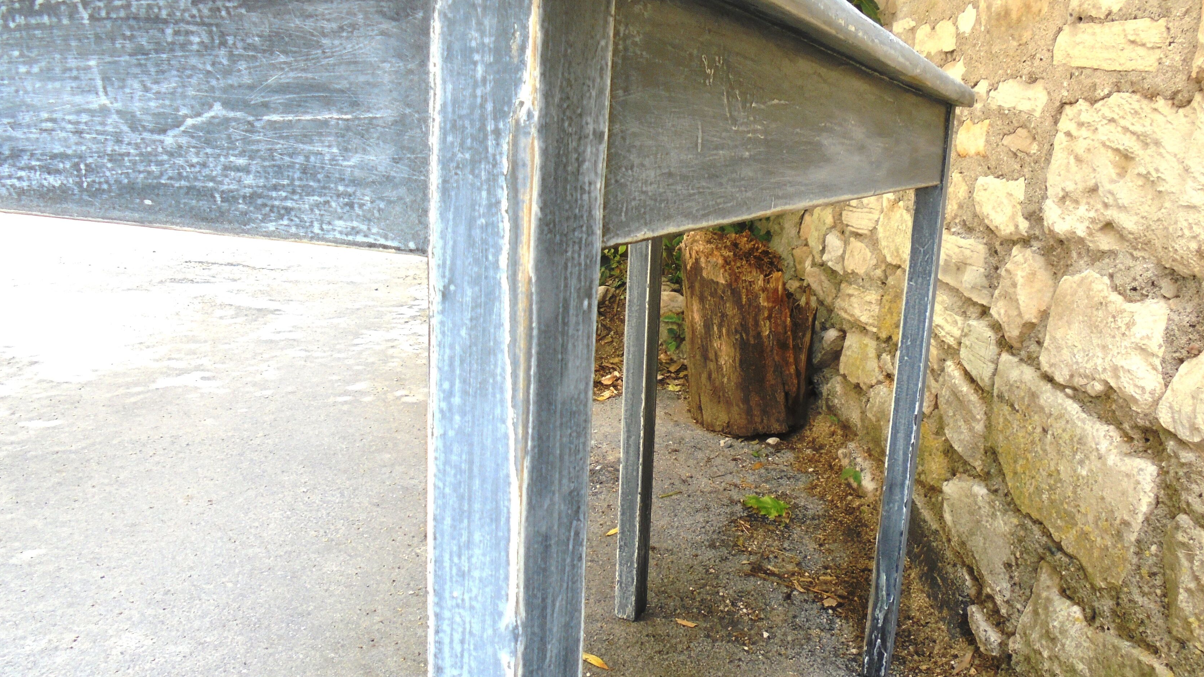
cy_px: 337
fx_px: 990
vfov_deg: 37.8
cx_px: 656
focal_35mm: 31
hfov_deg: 62.5
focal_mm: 4.6
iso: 100
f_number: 3.5
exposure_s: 1/80
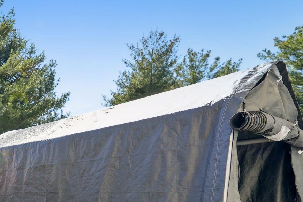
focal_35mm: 33
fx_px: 278
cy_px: 188
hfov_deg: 45.8
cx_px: -14
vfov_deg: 37.0
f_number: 7.1
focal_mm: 14
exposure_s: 1/500
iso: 400
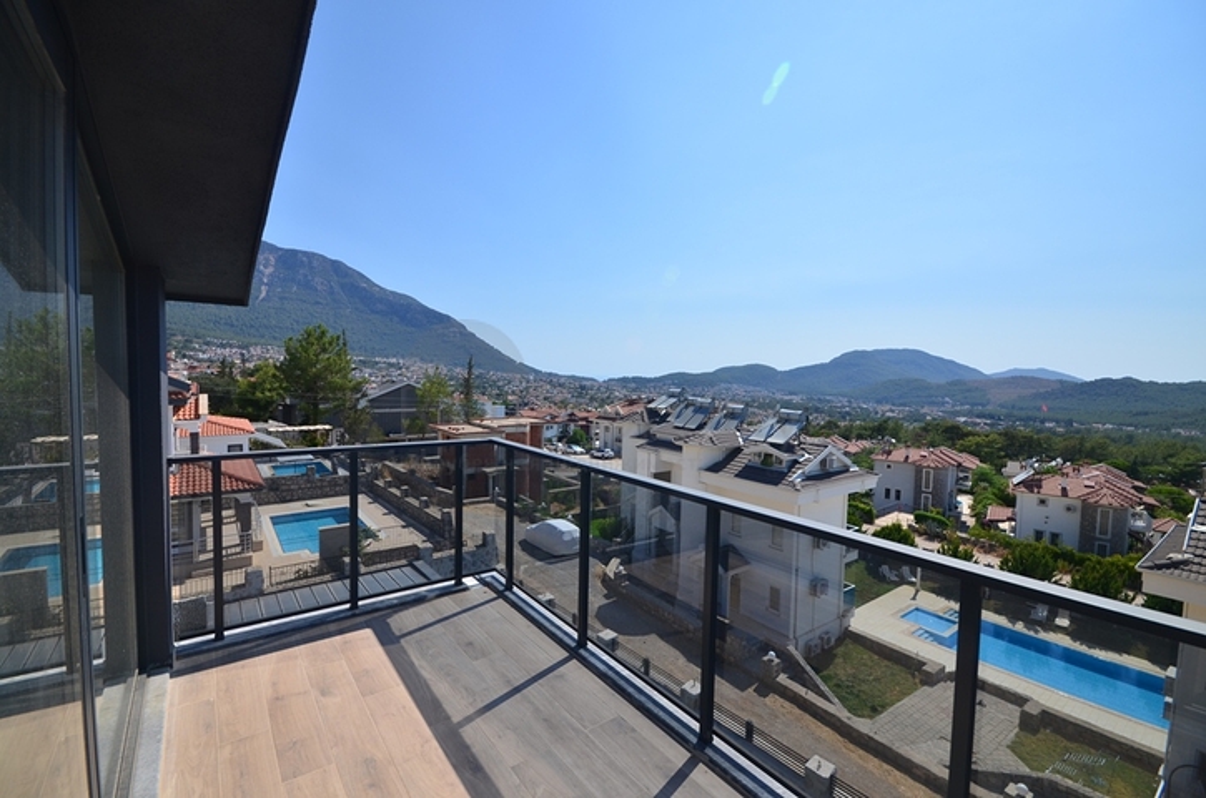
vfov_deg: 77.1
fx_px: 501
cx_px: 603
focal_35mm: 15
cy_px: 399
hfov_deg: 100.5
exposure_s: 1/400
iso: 200
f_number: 11
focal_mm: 10
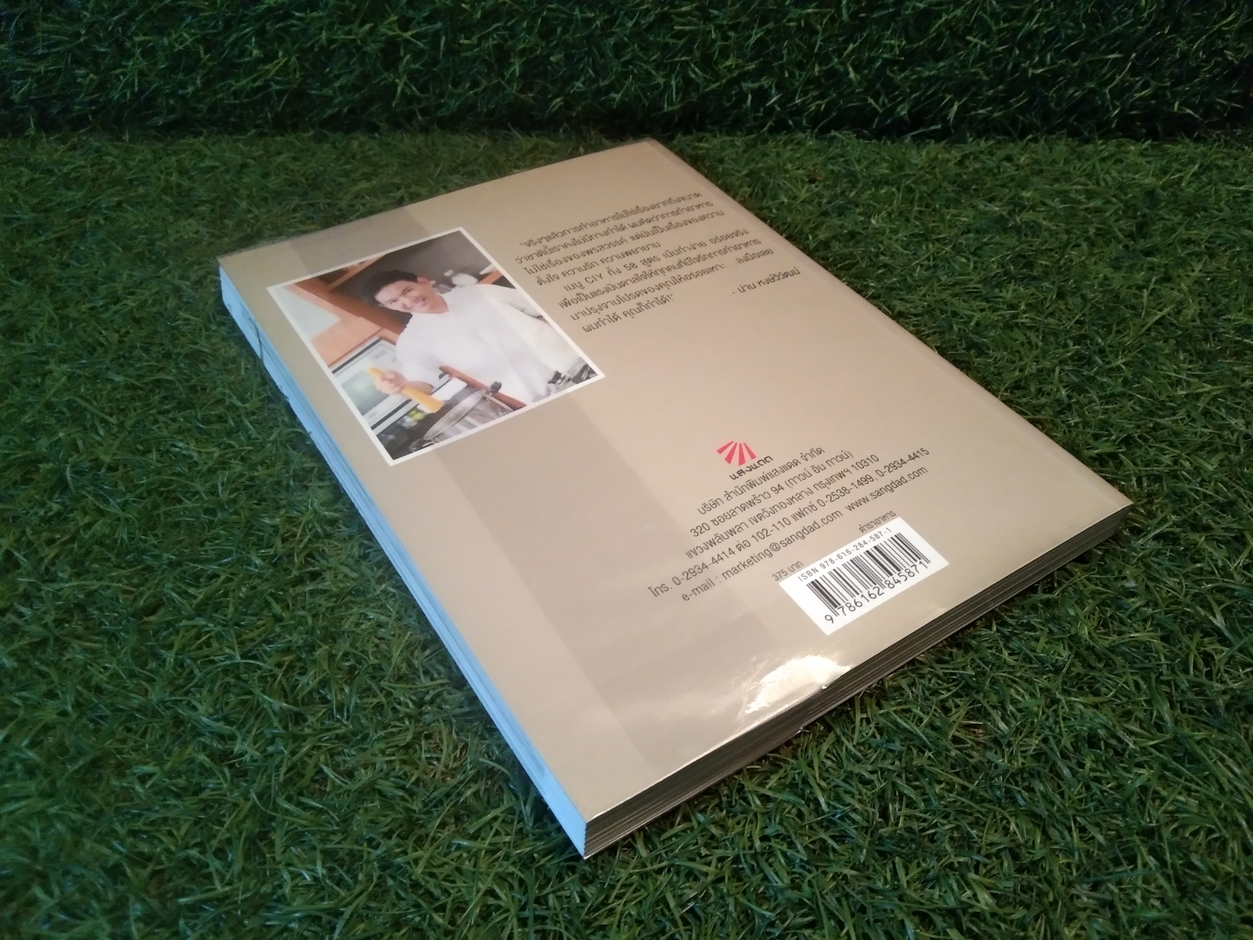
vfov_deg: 46.8
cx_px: 626
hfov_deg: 60.0
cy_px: 470
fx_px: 1086
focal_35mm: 30
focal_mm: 3.65
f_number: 2.2
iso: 619
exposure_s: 1/20
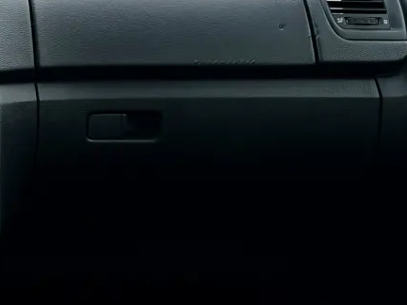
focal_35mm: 80
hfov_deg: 21.4
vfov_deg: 17.8
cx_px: -163
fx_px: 941
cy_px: -34
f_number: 1.78
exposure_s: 1/2299
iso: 80
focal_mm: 6.76
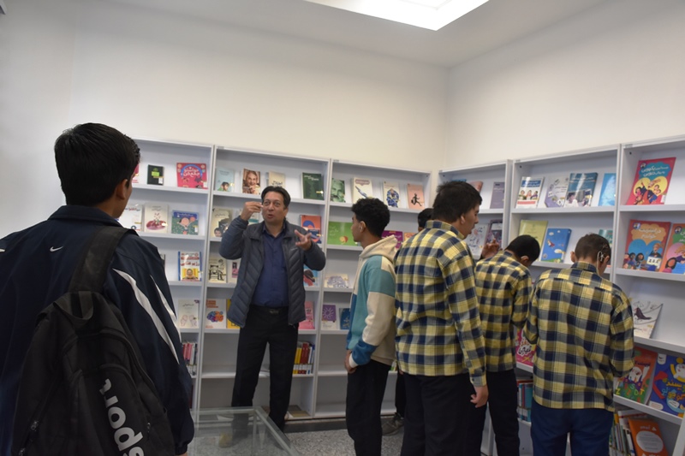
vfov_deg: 43.6
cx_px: 342
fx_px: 571
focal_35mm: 30
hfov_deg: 61.9
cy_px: 228
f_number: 5.6
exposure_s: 1/125
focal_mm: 20
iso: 800
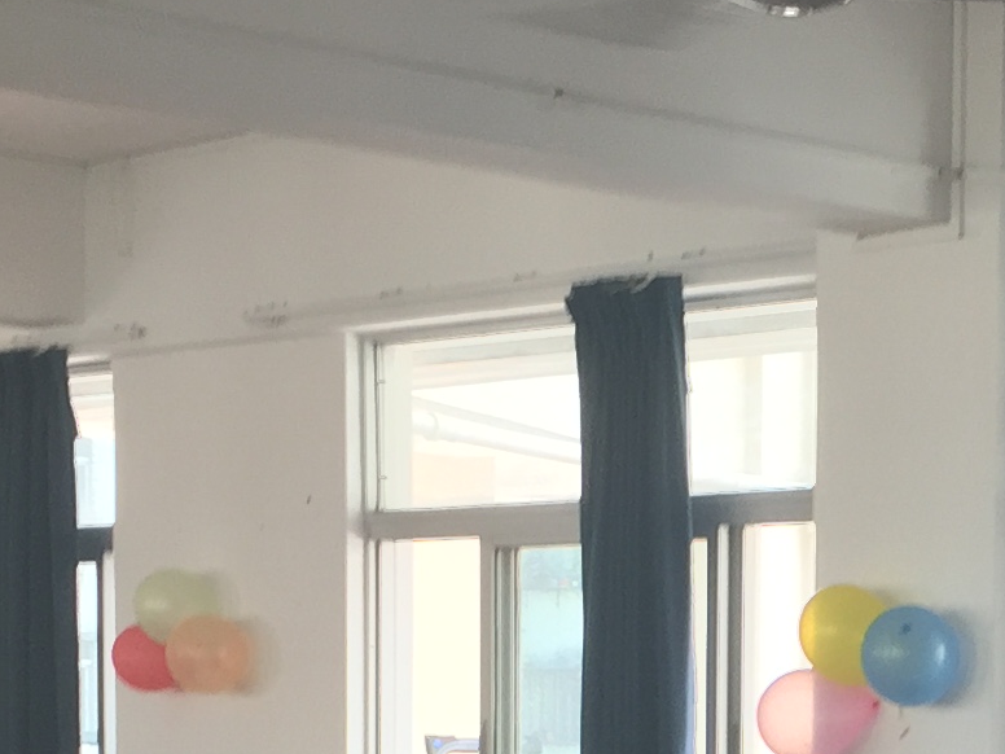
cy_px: 1092
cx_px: 1118
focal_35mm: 122
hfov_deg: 15.7
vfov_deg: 11.7
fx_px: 3542
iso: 32
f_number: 2.2
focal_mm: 4.15
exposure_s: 1/50
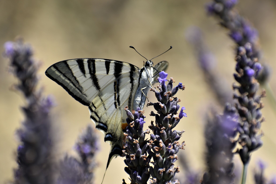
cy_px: 93
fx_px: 3526
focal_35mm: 460
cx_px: 135
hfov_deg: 4.5
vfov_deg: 3.0
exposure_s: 1/800
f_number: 7.1
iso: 200
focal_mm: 300
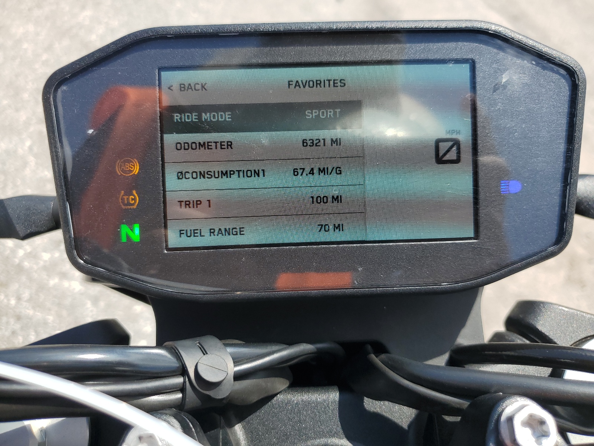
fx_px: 446
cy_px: 223
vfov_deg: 53.1
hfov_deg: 67.3
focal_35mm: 26
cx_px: 297
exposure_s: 1/2000
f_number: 1.5
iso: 50
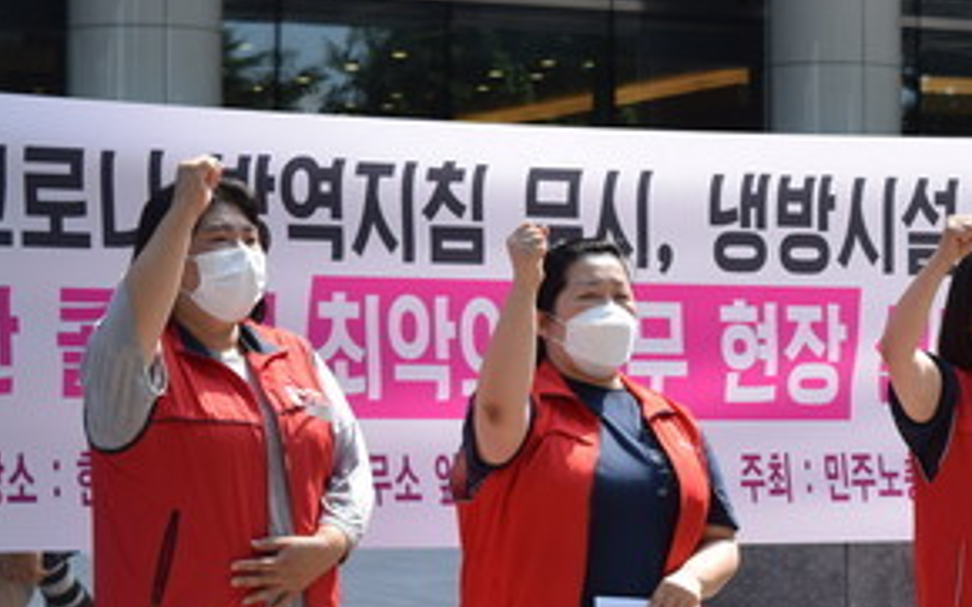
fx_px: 4025
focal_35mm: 152
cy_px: 335
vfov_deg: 8.6
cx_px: 989
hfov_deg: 13.6
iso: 320
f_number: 8
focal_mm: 48
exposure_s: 1/500
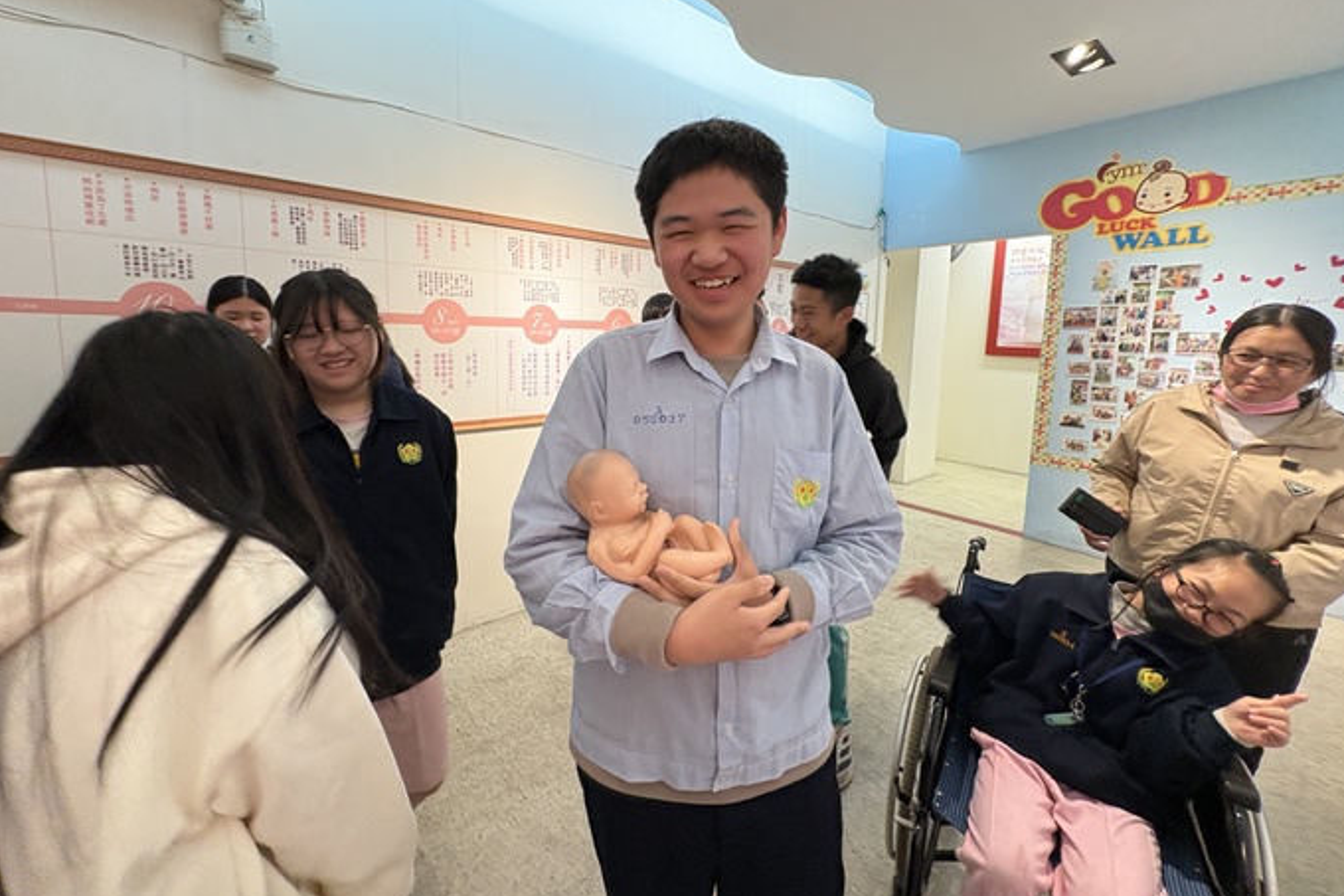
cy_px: 399
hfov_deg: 100.4
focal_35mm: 15
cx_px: 658
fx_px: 560
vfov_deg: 77.0
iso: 250
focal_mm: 2.22
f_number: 2.2
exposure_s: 1/60
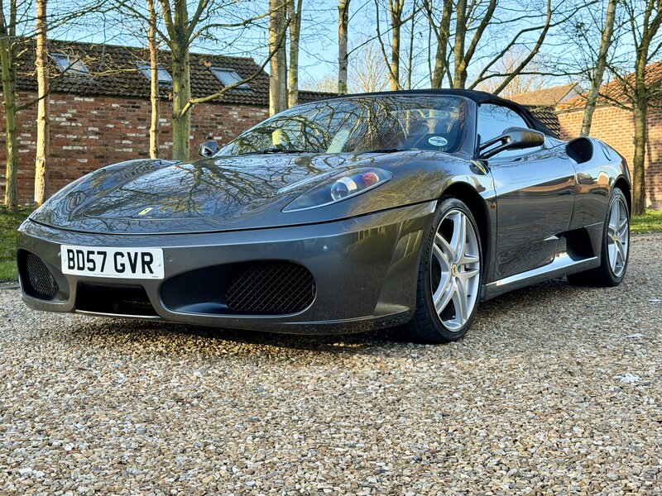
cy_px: 248
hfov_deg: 39.7
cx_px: 331
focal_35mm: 48
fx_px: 918
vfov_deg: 30.3
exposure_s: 1/415
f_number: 1.78
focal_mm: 6.76
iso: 80
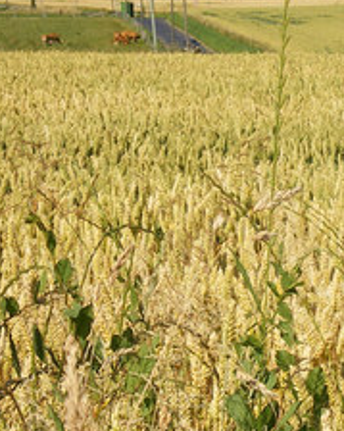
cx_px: 288
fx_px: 2139
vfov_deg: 11.5
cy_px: 276
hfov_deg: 9.2
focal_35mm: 168
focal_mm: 12.3
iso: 50
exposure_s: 1/250
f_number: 6.5
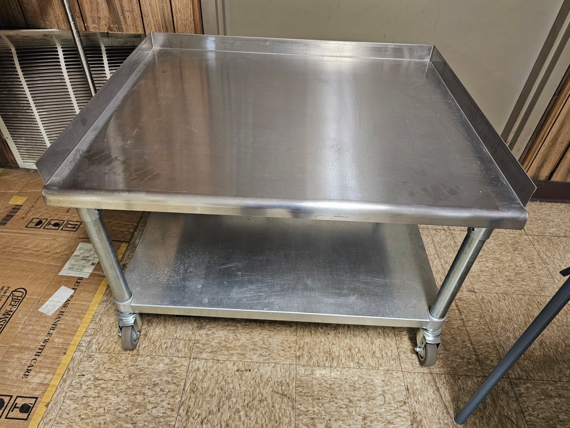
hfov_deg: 73.9
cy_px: 214
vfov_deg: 58.9
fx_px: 379
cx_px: 285
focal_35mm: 23
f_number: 1.7
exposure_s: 1/40
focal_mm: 6.3
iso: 640
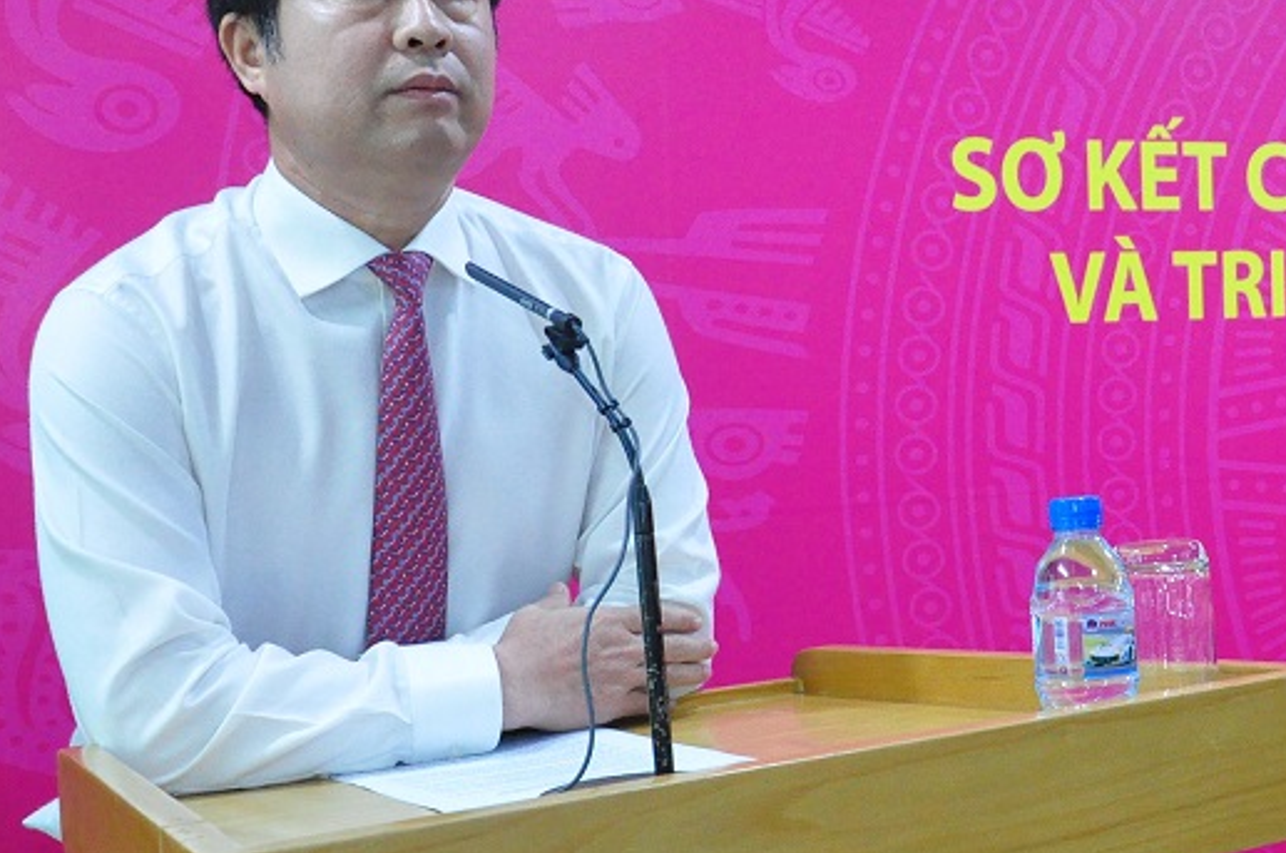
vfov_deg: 21.2
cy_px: 468
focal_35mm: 64
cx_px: 1132
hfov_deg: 30.2
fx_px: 2283
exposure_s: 1/100
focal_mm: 21
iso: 3200
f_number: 5.6
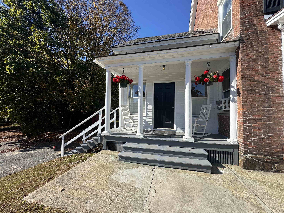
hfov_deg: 102.1
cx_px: 142
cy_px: 106
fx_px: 115
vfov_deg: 85.7
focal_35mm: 14
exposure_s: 1/1420
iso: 50
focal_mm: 2.22
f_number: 2.2
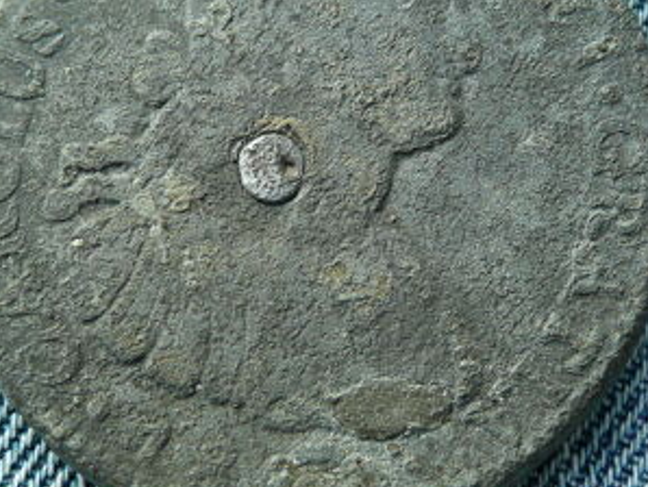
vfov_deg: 22.2
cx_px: 272
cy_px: 163
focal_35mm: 66
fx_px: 1236
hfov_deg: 29.3
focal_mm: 5.5
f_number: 3.6
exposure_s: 1/30
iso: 100
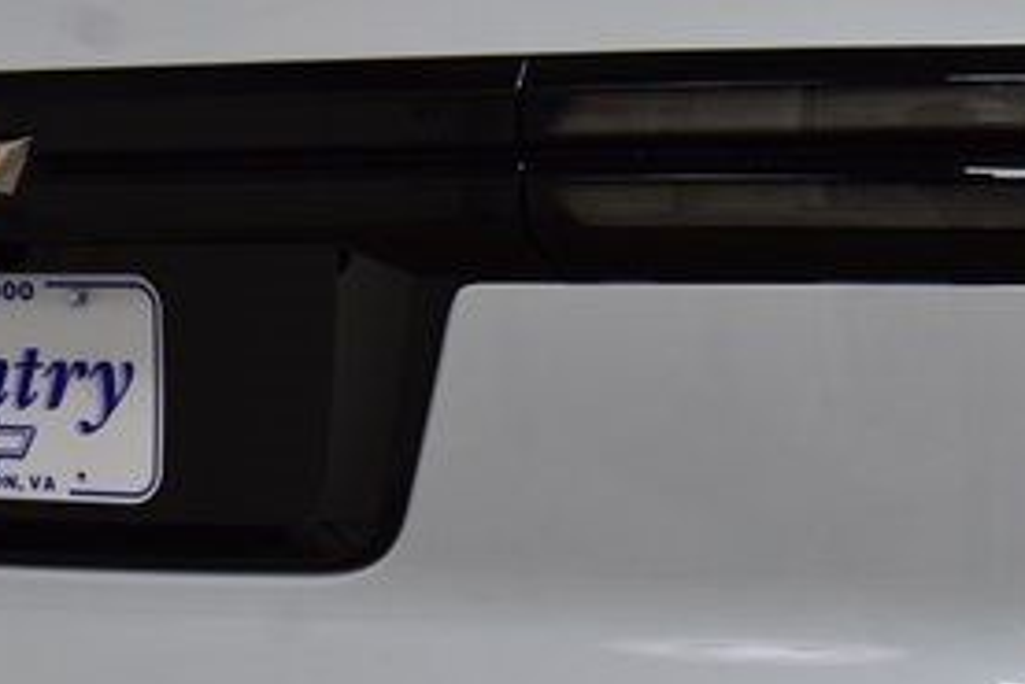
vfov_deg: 12.2
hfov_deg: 18.4
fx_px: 3162
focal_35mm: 111
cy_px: 723
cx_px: 363
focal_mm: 32
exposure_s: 1/60
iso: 1400
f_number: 8
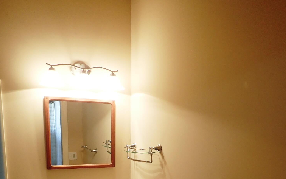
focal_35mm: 36
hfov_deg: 54.0
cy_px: 184
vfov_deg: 32.2
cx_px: 141
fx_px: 281
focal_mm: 4.5
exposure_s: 1/60
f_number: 2
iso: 200
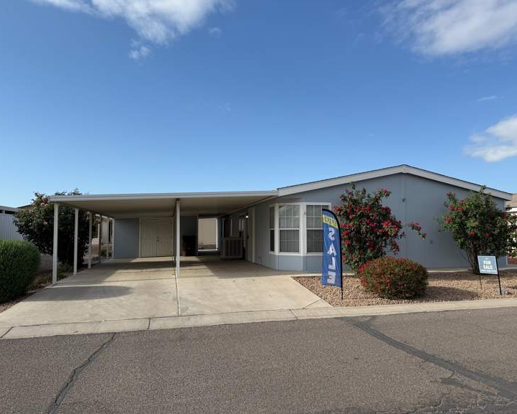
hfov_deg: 65.9
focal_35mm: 26
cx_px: 283
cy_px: 206
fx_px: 398
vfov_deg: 54.9
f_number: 1.78
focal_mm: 6.76
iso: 80
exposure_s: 1/4405
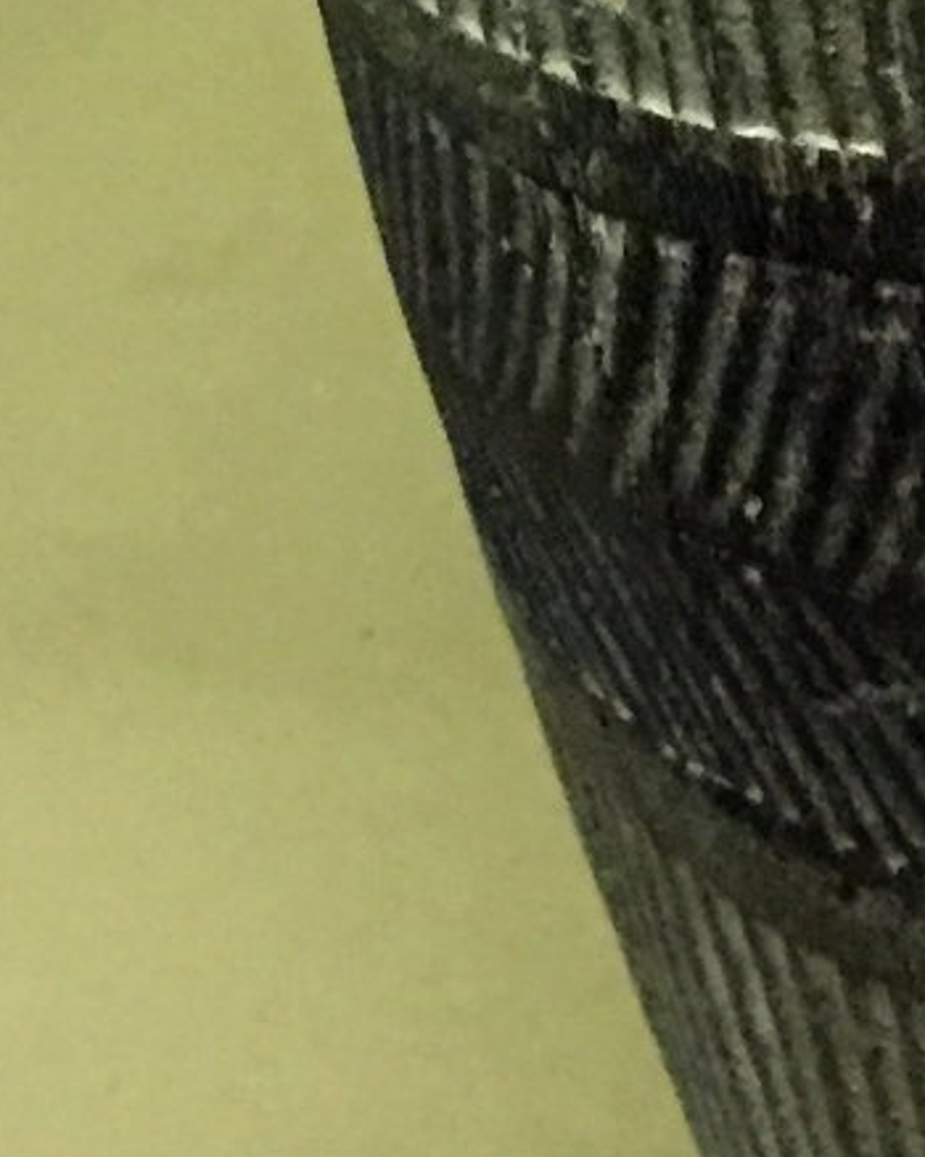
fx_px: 4726
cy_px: -619
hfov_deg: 10.6
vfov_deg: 13.1
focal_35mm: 138
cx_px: 1525
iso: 400
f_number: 2.2
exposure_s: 1/17
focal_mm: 4.15
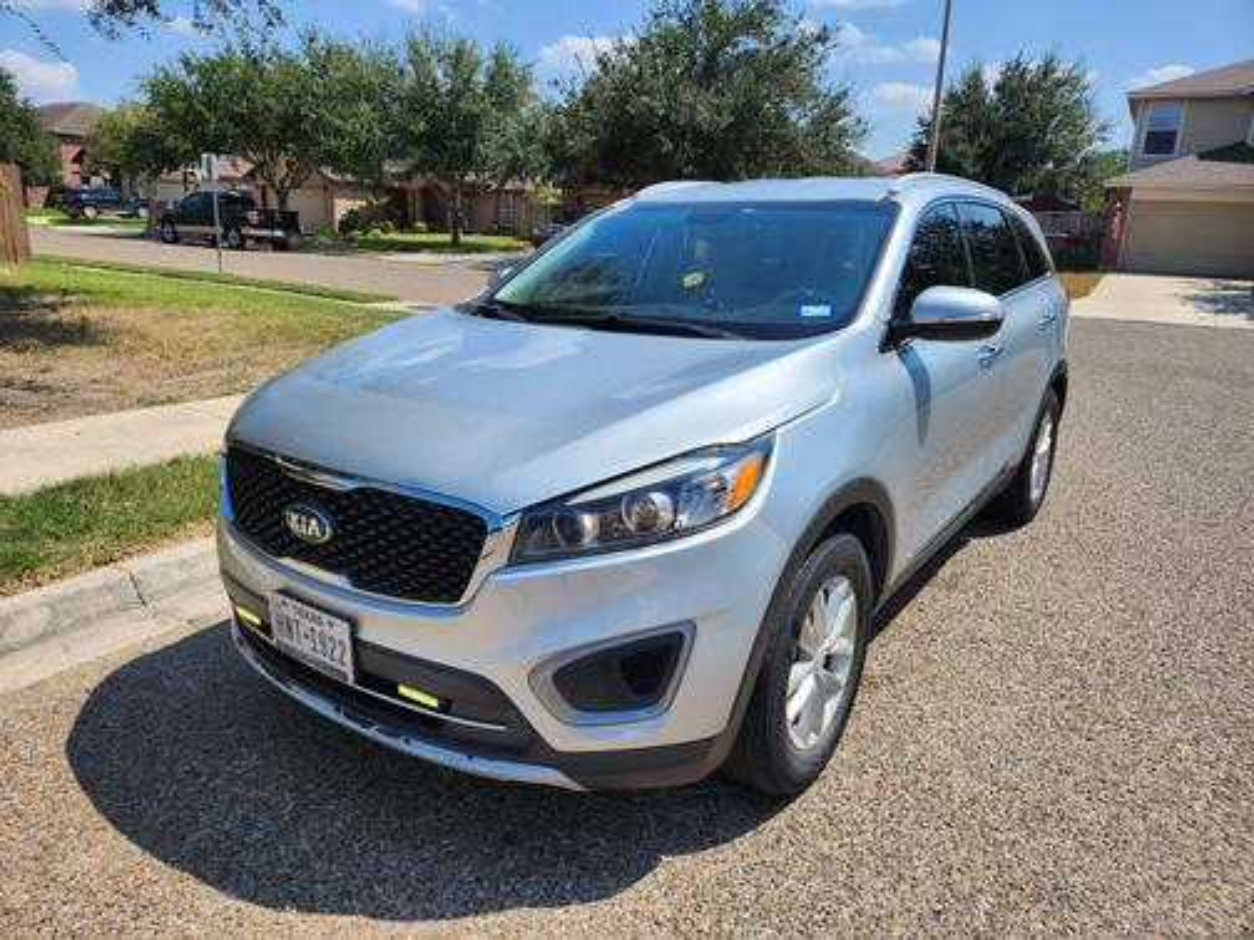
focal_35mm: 23
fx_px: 833
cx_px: 627
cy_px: 470
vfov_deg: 58.9
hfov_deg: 73.9
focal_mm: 5.4
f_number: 1.8
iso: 20
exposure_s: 1/2038
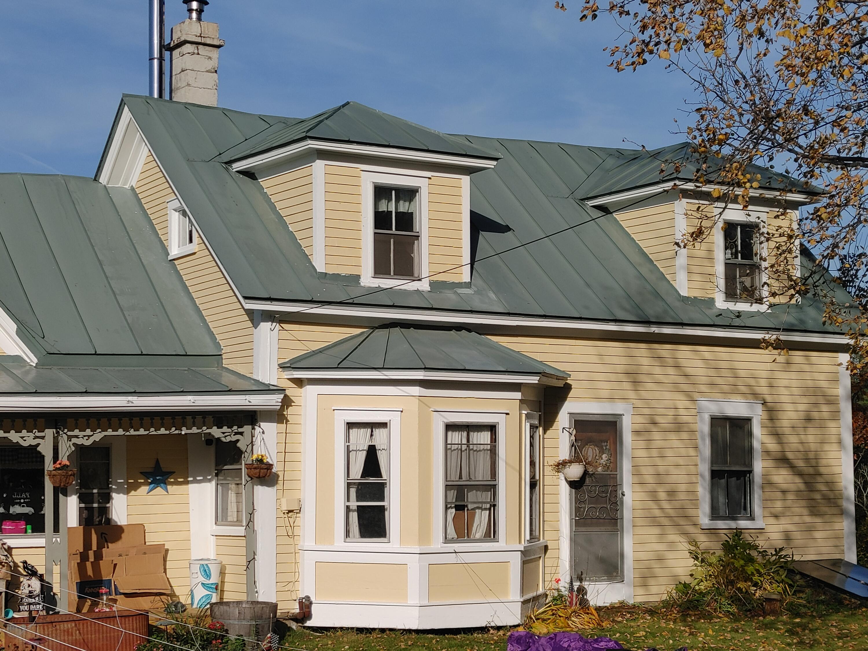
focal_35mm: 75
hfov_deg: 26.0
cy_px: 326
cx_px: 434
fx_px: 1881
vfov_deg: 19.6
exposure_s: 1/2703
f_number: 1.8
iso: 50
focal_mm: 5.58
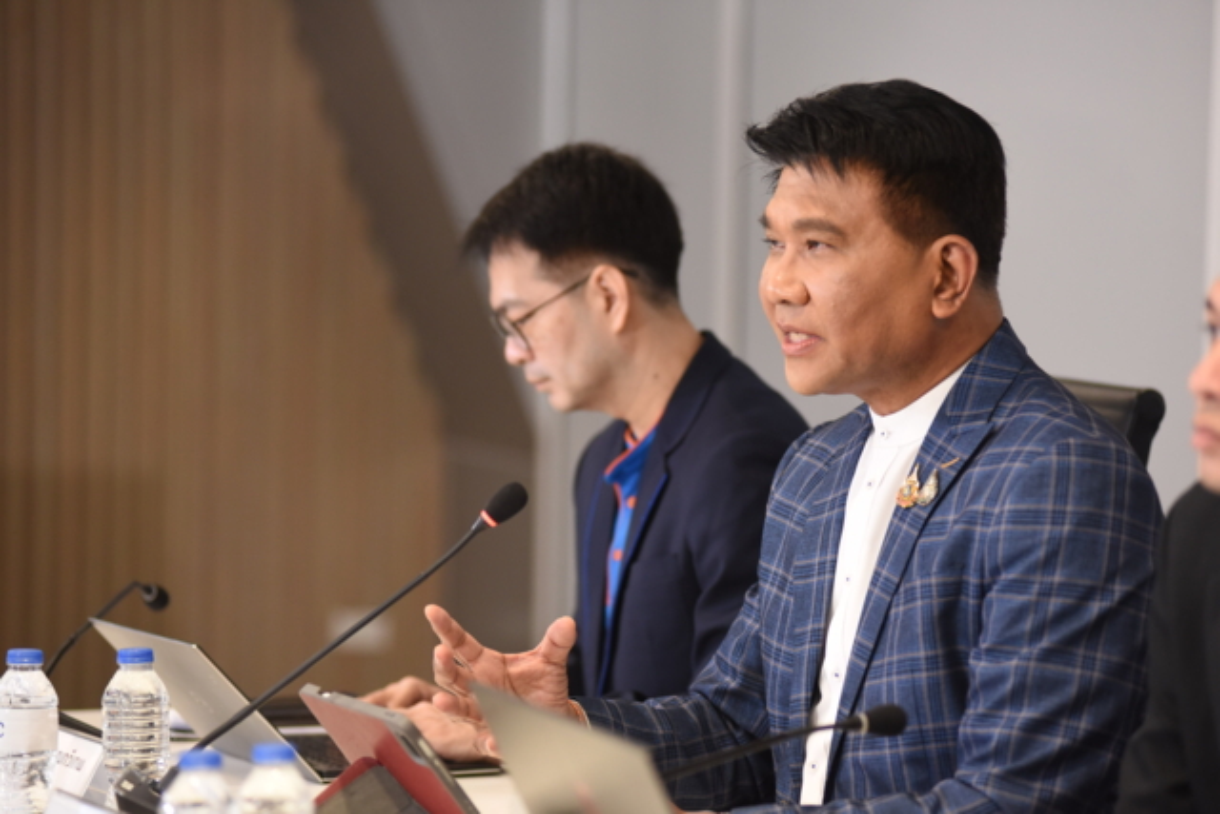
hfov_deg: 16.4
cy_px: 407
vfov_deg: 11.0
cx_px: 610
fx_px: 4237
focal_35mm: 125
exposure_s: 1/200
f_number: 2.8
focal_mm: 125
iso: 2000
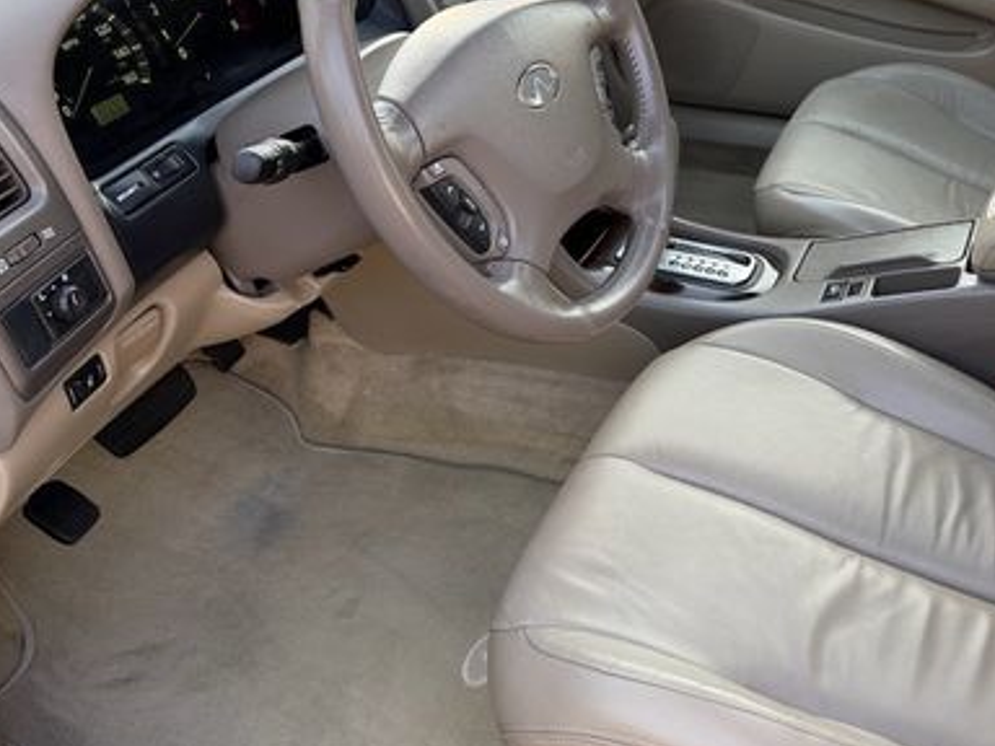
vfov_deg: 35.7
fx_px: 1150
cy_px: 267
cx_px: 736
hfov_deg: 45.3
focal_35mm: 40
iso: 100
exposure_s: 1/132
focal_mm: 6.76
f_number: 1.78
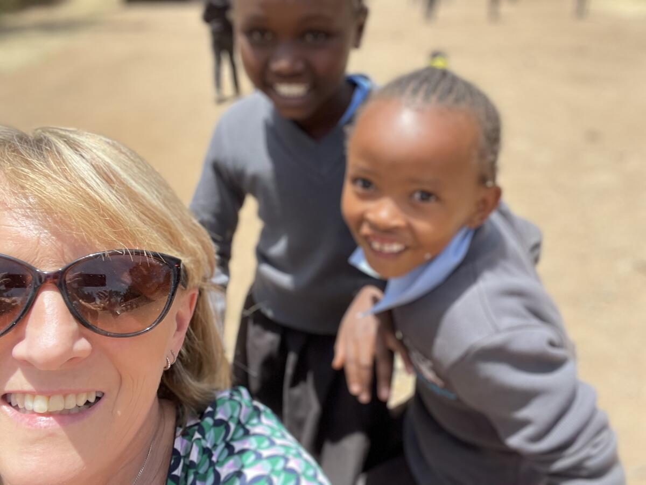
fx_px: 560
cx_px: 323
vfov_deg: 46.8
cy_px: 242
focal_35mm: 30
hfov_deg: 60.0
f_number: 2.2
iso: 32
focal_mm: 2.71
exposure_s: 1/607
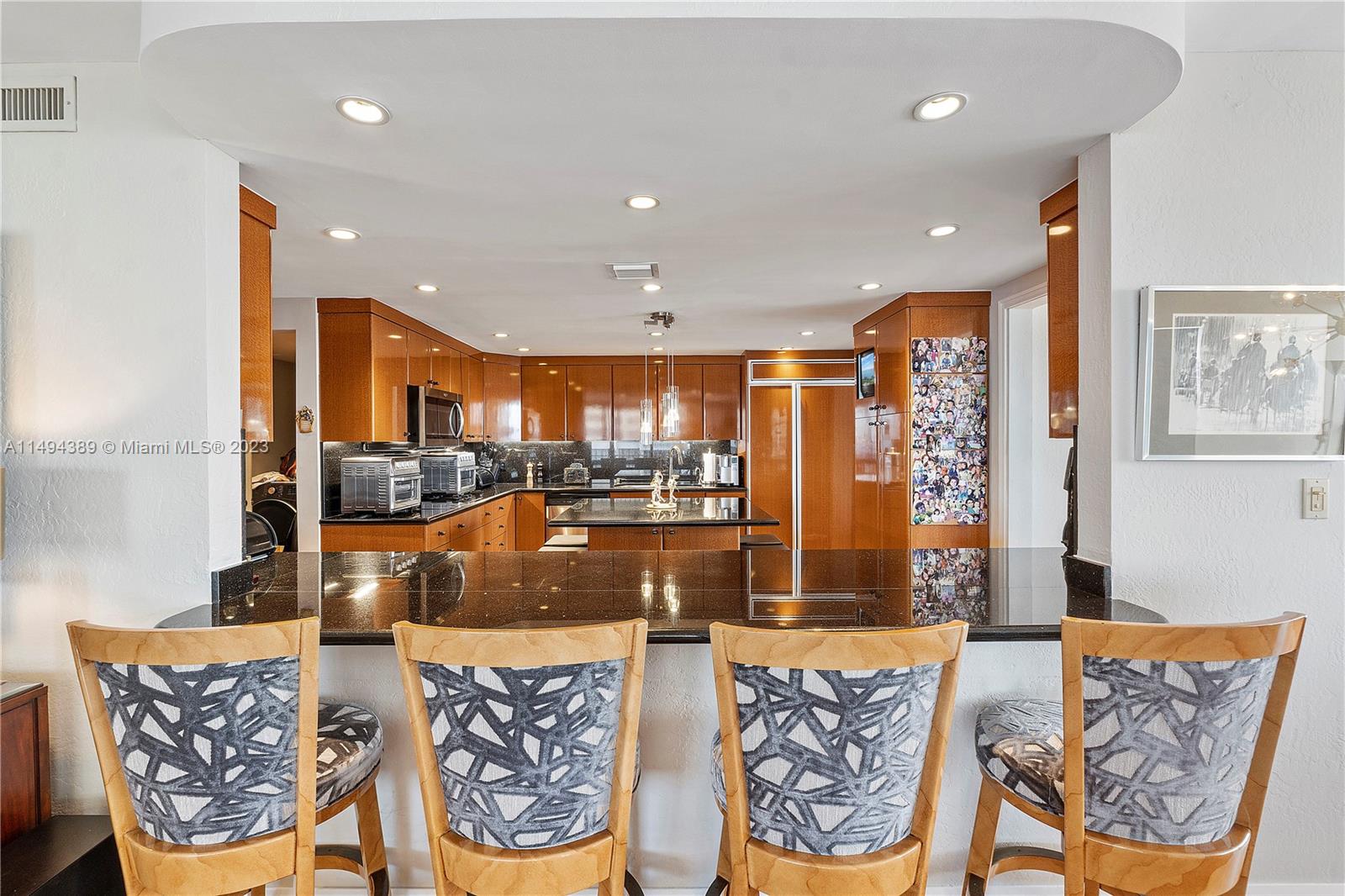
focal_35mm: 15
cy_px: 448
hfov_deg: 100.4
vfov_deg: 77.3
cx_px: 672
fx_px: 560
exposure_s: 1/2.5
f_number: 11
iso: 160
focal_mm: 10
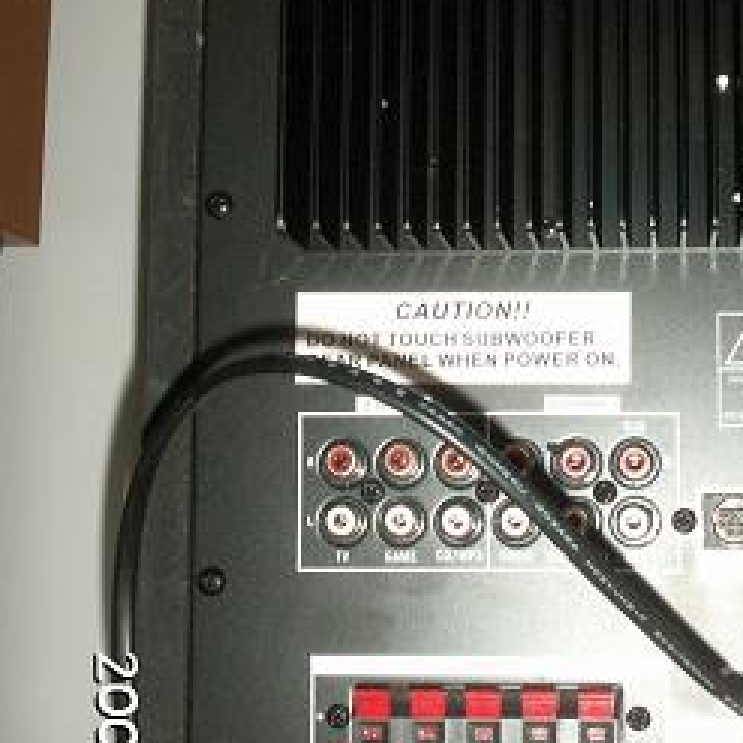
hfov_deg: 23.6
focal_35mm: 72
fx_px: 1748
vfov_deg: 24.0
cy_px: 316
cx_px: 605
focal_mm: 7.7
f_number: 7.1
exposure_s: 1/40
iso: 160
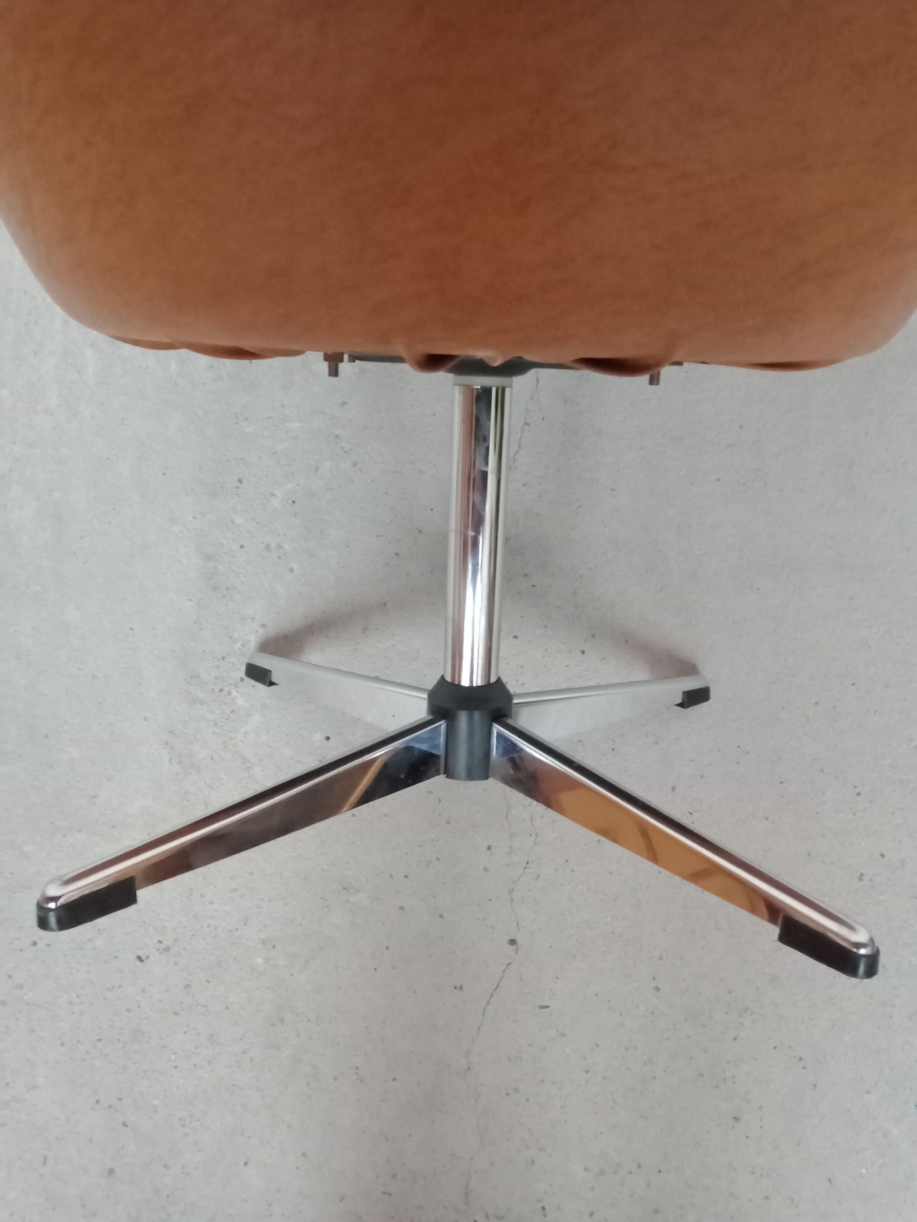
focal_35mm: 27
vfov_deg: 65.3
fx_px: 954
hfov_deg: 51.4
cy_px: 611
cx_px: 458
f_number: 2
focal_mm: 3.54
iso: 2550
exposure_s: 1/20
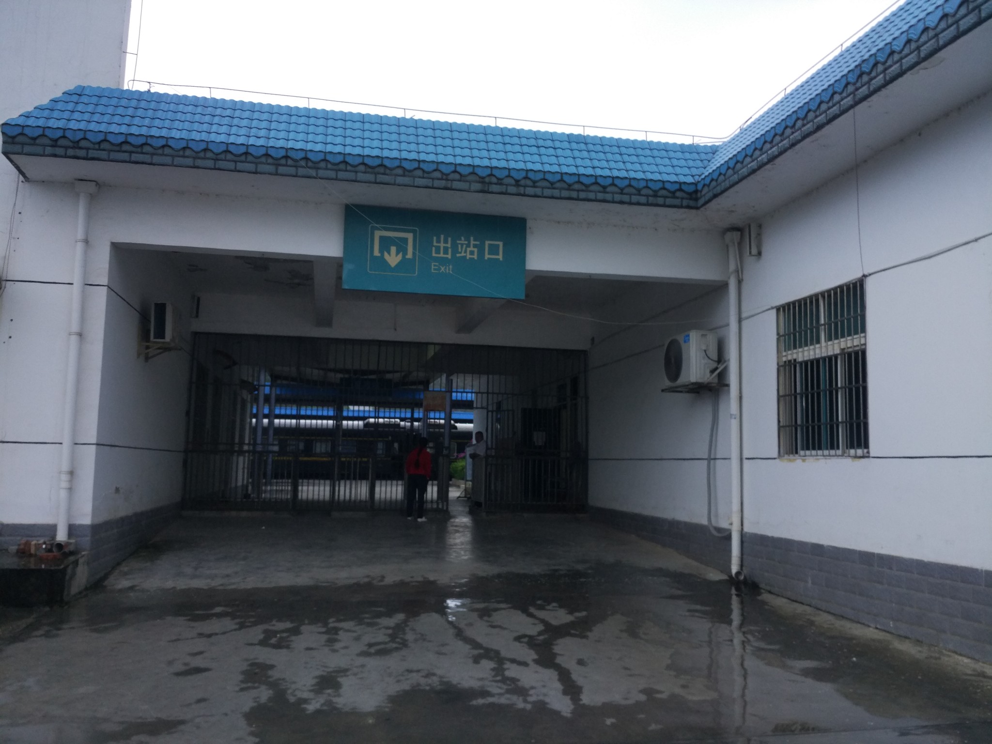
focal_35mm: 30
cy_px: 372
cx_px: 496
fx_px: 860
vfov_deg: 46.8
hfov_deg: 60.0
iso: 155
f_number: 2
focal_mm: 4.12
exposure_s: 1/100
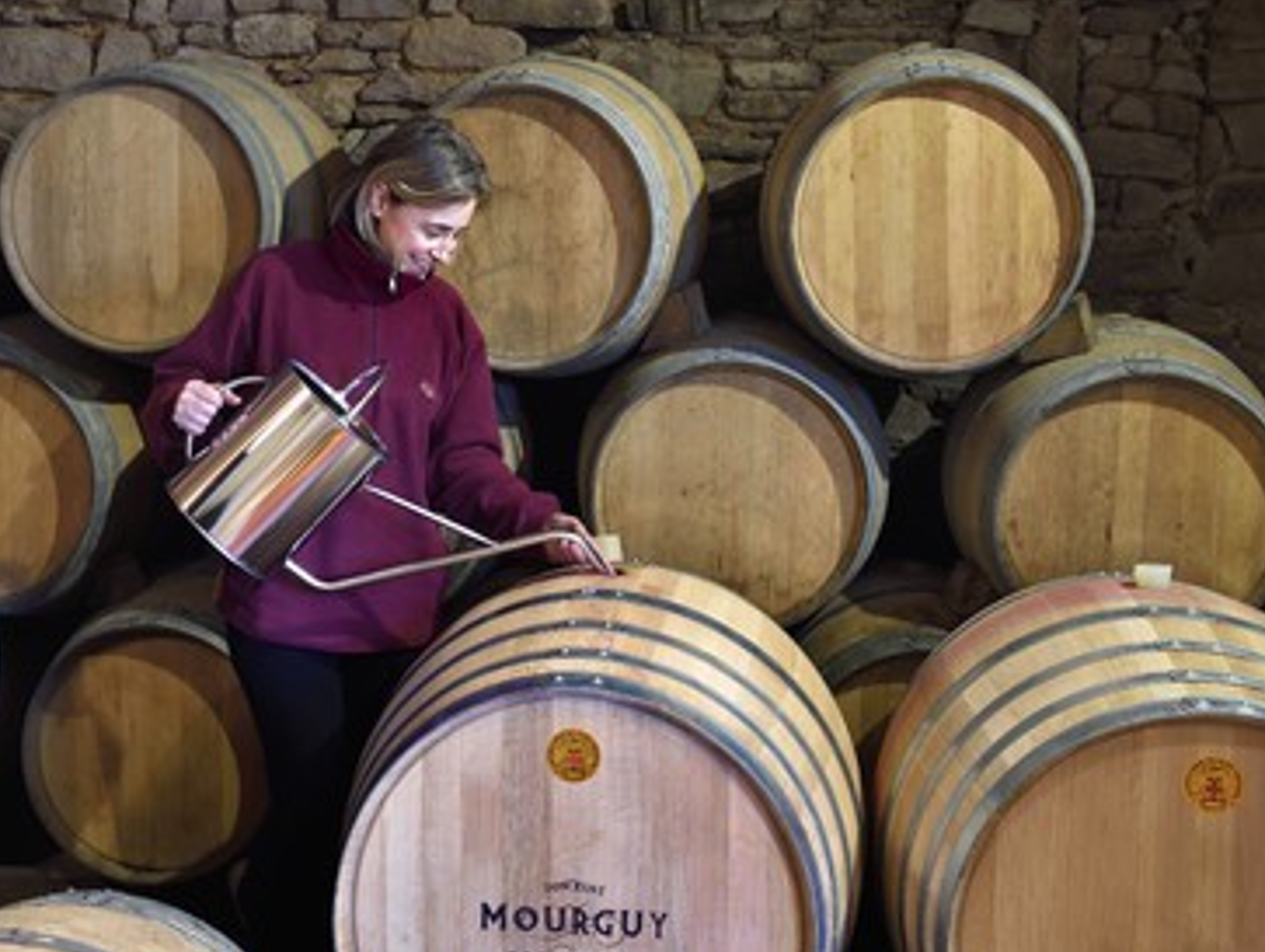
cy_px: 481
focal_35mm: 50
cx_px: 610
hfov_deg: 38.1
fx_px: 1829
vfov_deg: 29.2
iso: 1600
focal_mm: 45
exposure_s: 1/15
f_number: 6.3
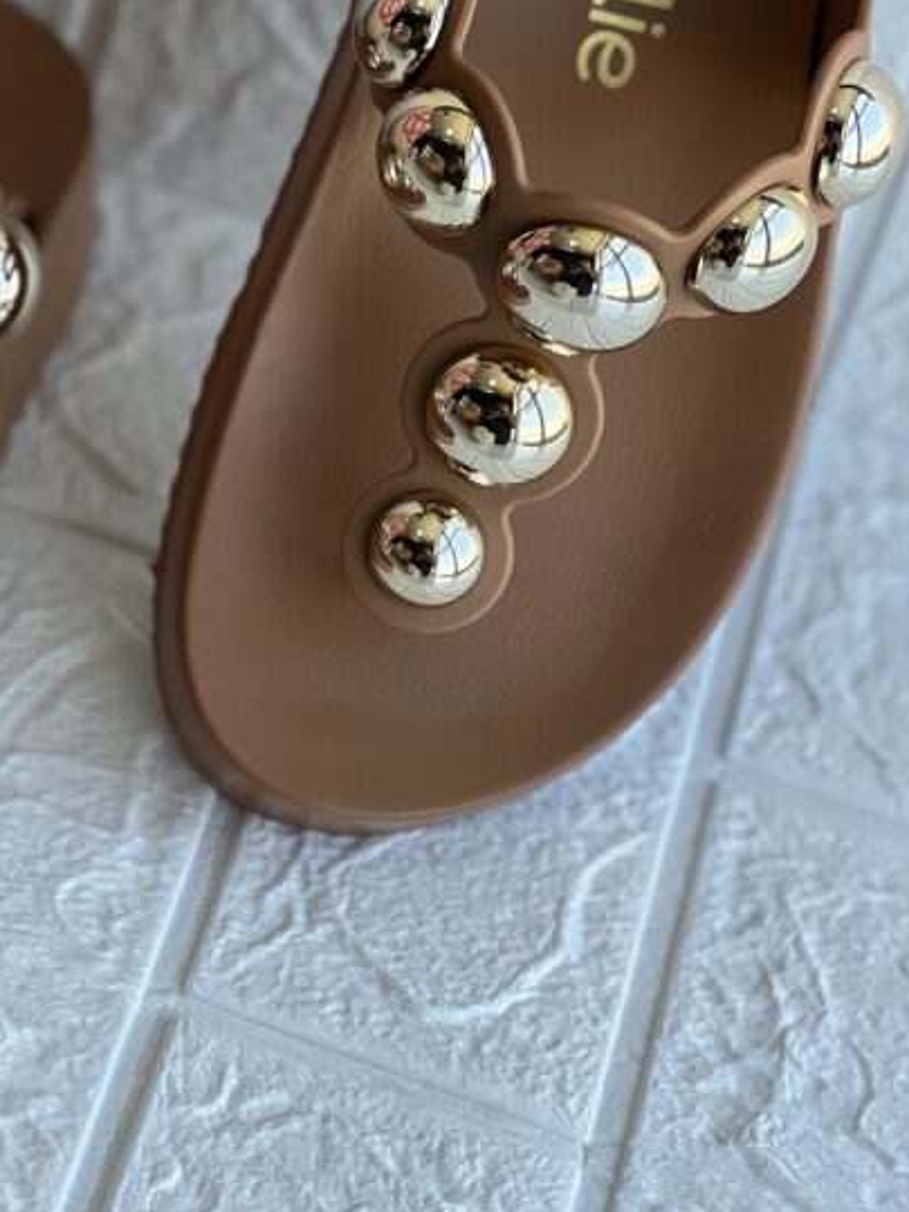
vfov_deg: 14.7
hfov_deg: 11.1
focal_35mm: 133
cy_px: 219
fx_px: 4657
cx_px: 135
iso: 125
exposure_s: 1/120
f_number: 2.8
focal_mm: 9
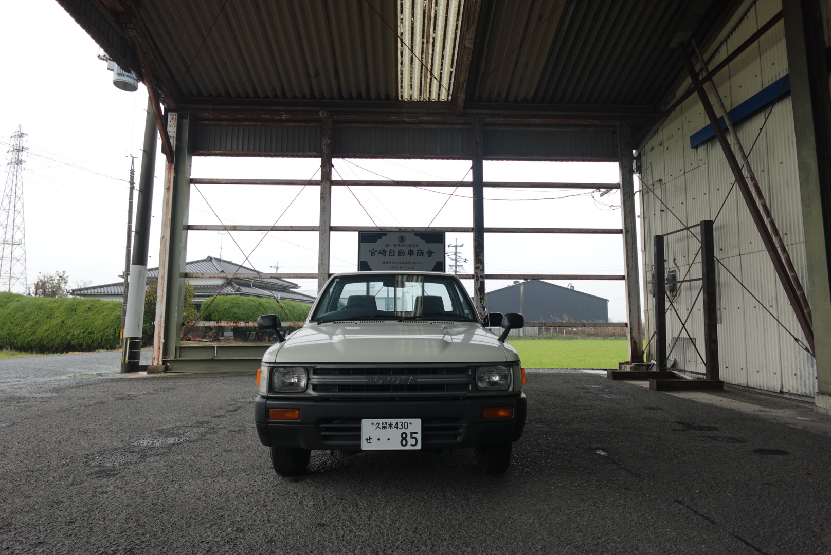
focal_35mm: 20
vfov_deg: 62.0
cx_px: 416
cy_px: 278
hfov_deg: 83.9
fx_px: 462
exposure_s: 1/160
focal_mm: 7.6
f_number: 2
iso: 125
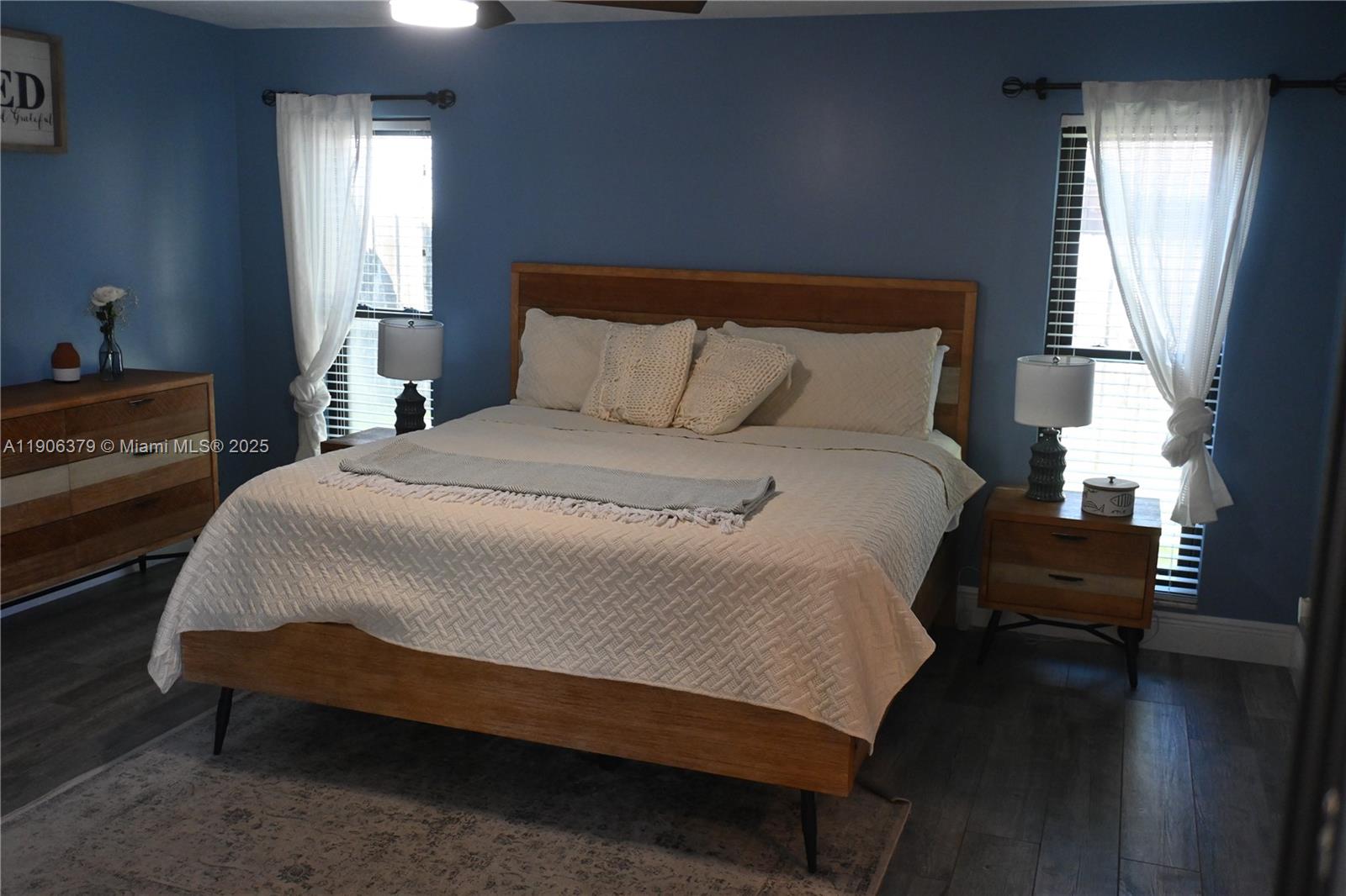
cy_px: 448
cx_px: 673
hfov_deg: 57.2
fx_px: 1233
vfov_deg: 40.0
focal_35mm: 33
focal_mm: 22
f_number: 4
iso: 2000
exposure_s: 1/125
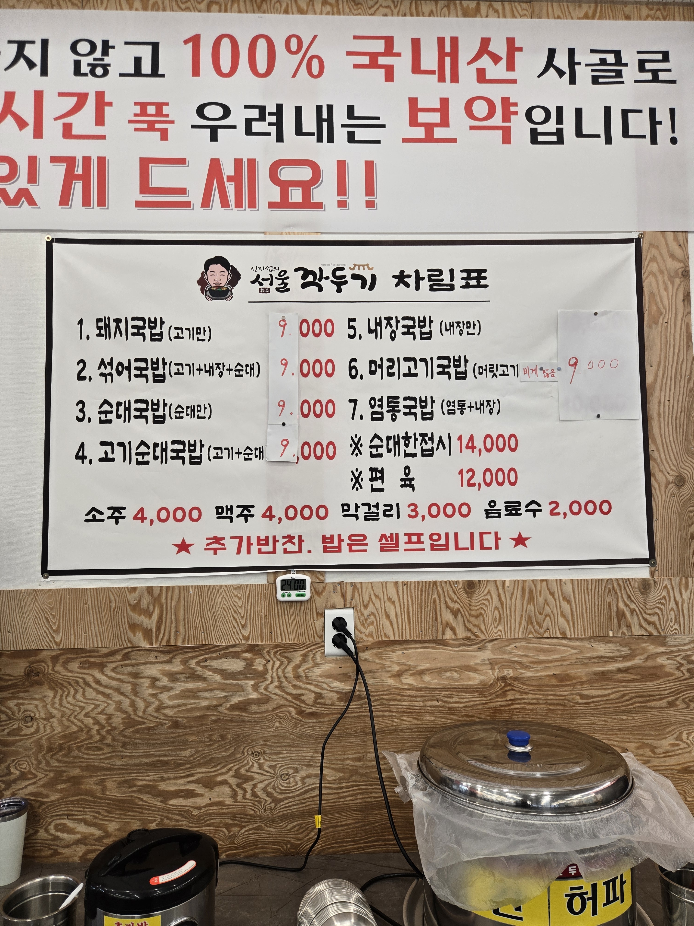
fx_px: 615
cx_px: 347
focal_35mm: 23
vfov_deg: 73.9
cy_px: 463
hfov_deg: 58.9
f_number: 1.8
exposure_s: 1/120
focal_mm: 5.4
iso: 64
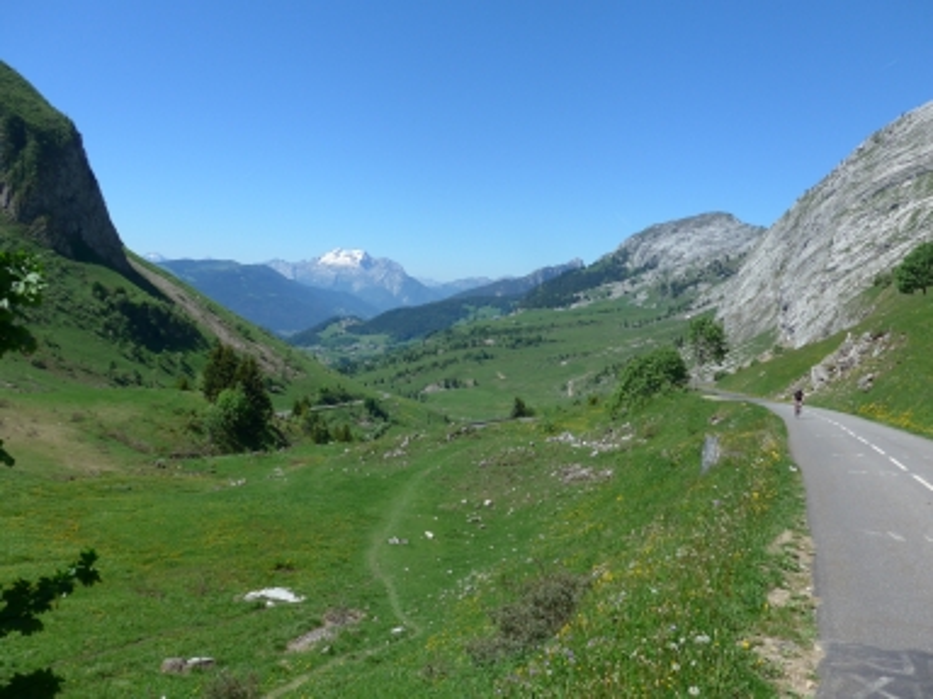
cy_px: 350
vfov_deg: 45.4
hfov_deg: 58.4
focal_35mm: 31
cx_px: 466
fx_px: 836
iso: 80
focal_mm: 6.5
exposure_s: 1/1600
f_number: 2.8
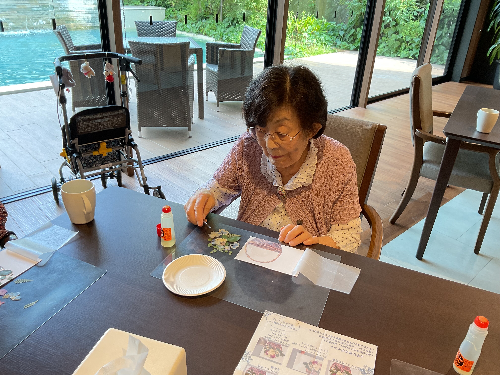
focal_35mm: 29
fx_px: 419
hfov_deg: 61.7
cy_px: 188
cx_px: 250
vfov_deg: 48.2
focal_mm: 3
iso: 40
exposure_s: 1/50
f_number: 1.8
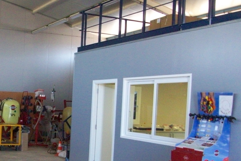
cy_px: 120
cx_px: 45
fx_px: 402
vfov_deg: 22.4
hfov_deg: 32.4
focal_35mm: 60
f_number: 2.8
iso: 320
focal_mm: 5.7
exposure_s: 1/70.7
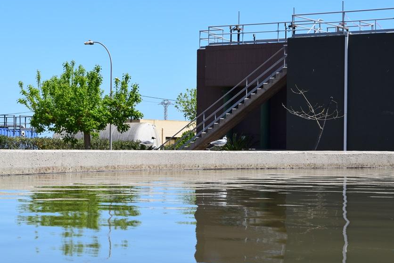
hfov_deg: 20.7
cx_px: 221
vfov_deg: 13.9
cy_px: 150
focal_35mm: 99
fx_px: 1079
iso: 320
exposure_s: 1/500
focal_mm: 55
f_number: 11
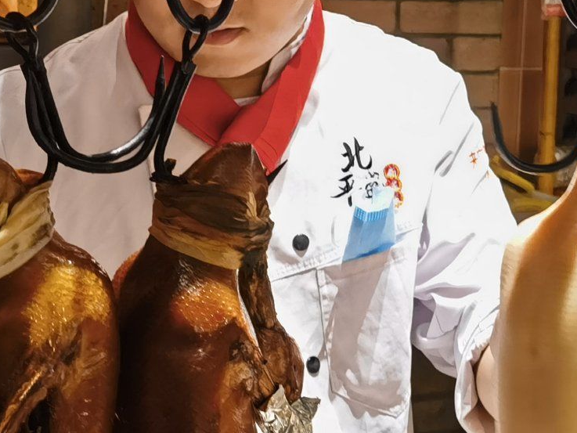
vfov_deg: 14.7
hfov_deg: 19.5
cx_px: 426
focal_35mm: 100
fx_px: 1667
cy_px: 57
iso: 160
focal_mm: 6.67
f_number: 1.9
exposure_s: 1/50
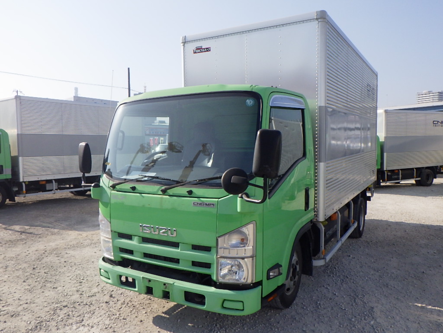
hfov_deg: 63.4
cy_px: 166
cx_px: 222
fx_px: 358
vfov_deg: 49.7
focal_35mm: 28
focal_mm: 5
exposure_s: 1/1250
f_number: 4.2
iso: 250
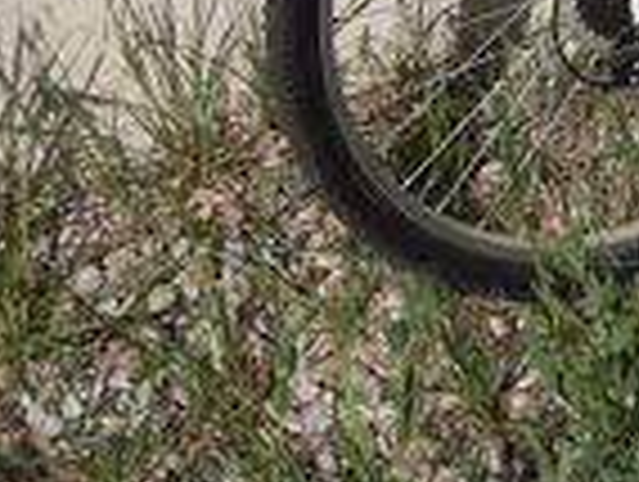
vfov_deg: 12.0
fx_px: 2182
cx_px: 832
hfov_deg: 15.8
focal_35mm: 118
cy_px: -270
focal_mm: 6.3
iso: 80
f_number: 8.2
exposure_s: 1/378
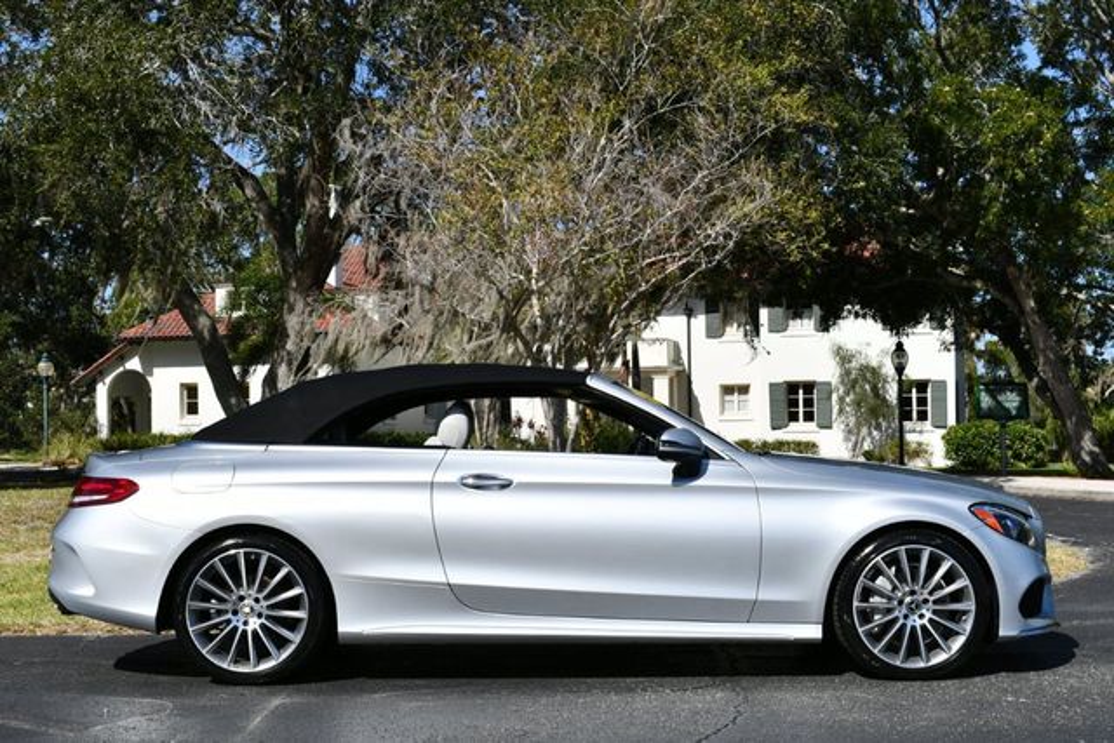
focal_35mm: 50
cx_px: 557
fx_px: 1547
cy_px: 372
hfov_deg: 39.6
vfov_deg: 27.0
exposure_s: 1/320
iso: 100
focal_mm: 25
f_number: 9
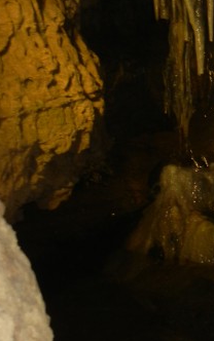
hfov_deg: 13.2
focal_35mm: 98
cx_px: 225
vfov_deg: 20.8
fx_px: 913
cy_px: 305
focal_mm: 5.4
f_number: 3.5
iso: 200
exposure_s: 1/30
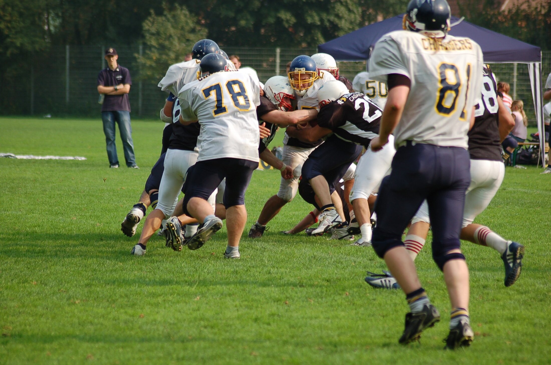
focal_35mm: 225
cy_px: 182
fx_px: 3437
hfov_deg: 9.2
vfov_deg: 6.1
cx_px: 276
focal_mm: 150
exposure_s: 1/1000
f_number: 4.5
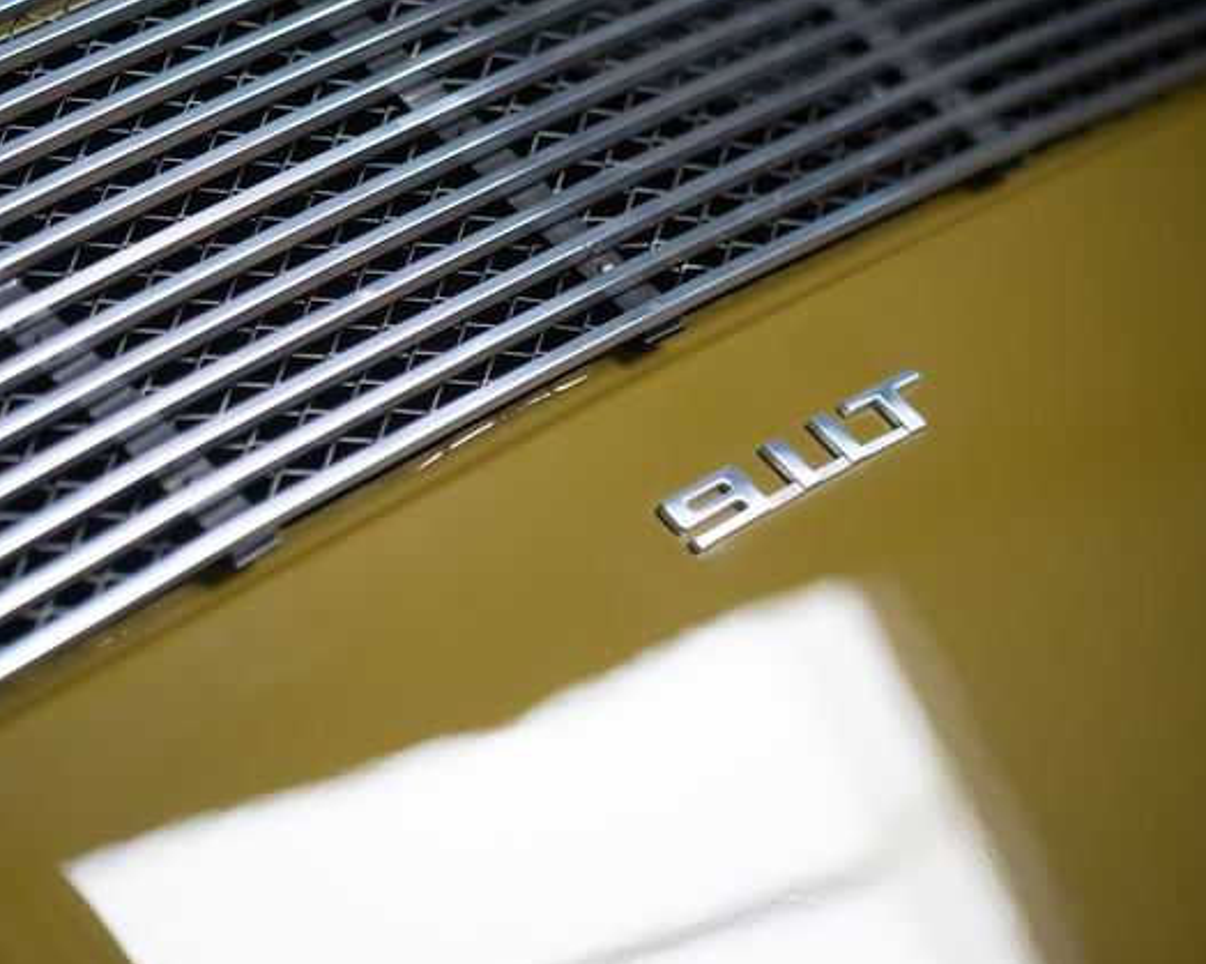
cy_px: 460
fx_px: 1570
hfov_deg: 41.6
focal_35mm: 44
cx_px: 421
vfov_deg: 34.1
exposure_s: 1/8000
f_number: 2.8
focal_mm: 32
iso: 800
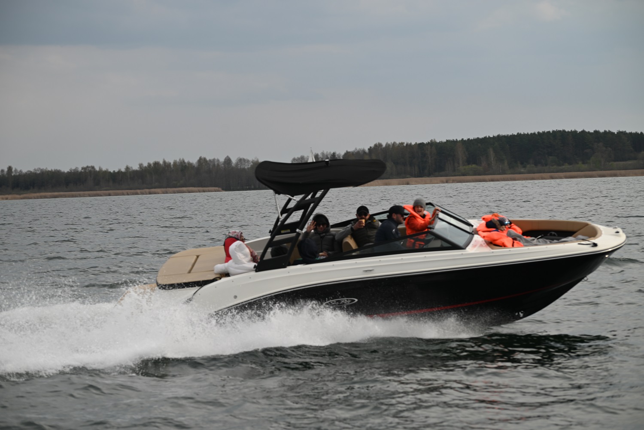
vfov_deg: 13.4
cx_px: 322
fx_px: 1825
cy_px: 215
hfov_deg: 20.0
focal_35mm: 102
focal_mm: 102
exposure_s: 1/500
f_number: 6.3
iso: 100
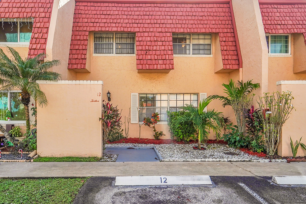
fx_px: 178
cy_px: 102
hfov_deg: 81.2
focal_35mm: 21
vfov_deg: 59.5
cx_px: 153
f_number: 9
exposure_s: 1/160
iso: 400
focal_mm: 14
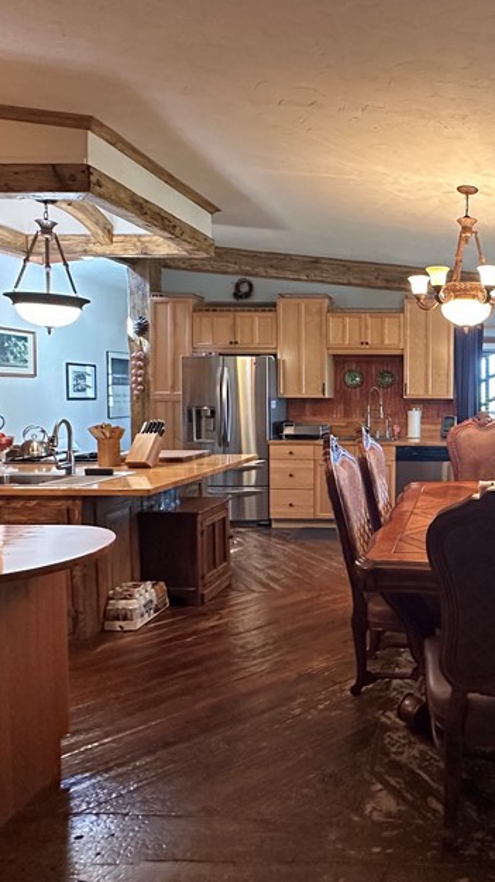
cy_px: 418
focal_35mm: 25
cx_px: 463
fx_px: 584
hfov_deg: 41.6
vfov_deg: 74.0
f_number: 2.2
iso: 400
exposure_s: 1/60
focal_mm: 2.22
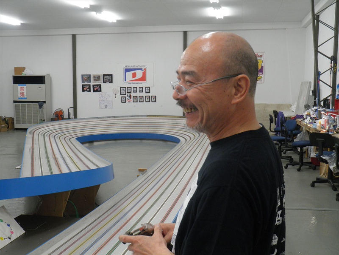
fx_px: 402
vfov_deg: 35.1
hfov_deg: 45.8
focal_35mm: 41
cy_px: 128
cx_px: 170
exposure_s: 1/25
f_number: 3.9
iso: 200
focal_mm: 7.3
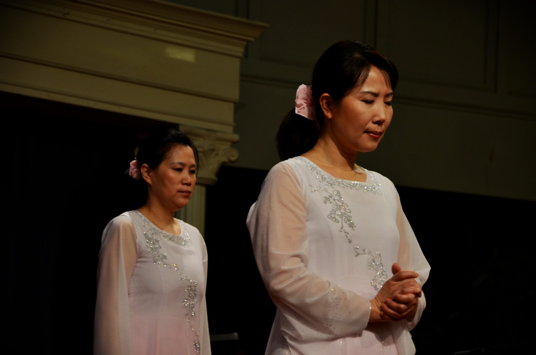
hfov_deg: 14.0
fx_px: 2184
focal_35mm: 147
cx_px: 268
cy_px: 178
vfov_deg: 9.3
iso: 500
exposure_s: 1/25
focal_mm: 98
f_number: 5.6
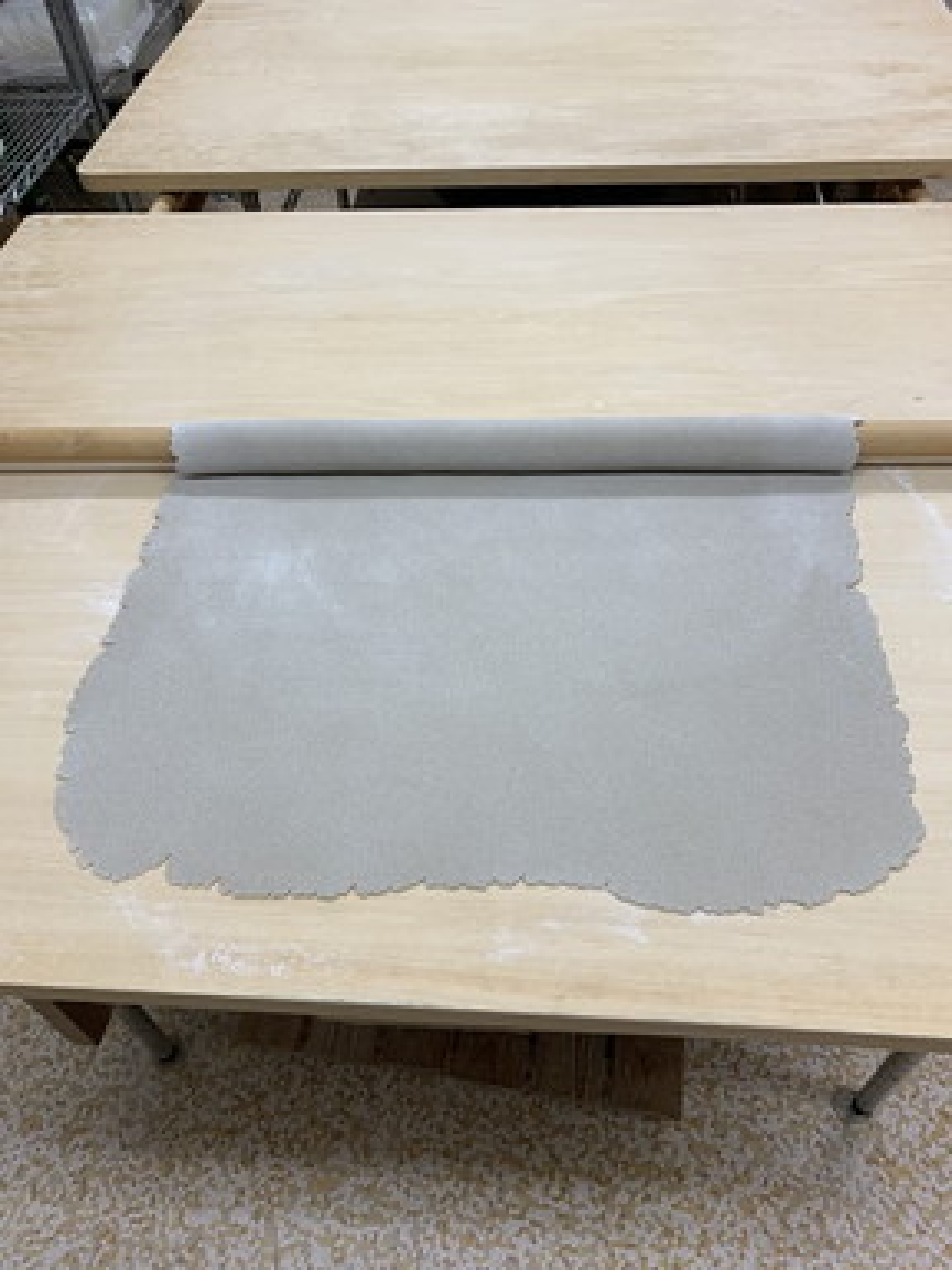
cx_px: 476
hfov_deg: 53.1
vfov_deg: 67.3
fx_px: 953
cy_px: 635
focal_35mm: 26
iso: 40
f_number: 1.8
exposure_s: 1/100
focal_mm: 4.25
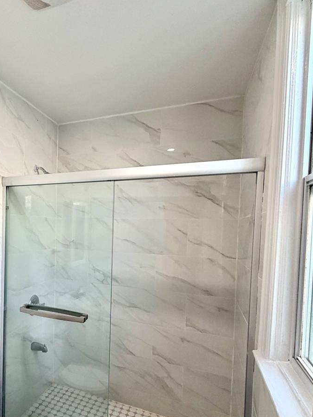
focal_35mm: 24
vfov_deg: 71.3
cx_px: 55
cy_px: 237
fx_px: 289
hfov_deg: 52.5
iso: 160
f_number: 2.2
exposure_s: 1/120
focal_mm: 2.22
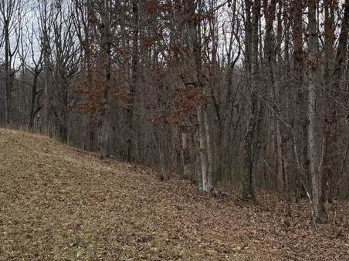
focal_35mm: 68
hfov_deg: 28.4
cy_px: 92
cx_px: 221
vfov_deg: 21.6
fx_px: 686
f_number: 1.78
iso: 100
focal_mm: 6.76
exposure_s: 1/1618
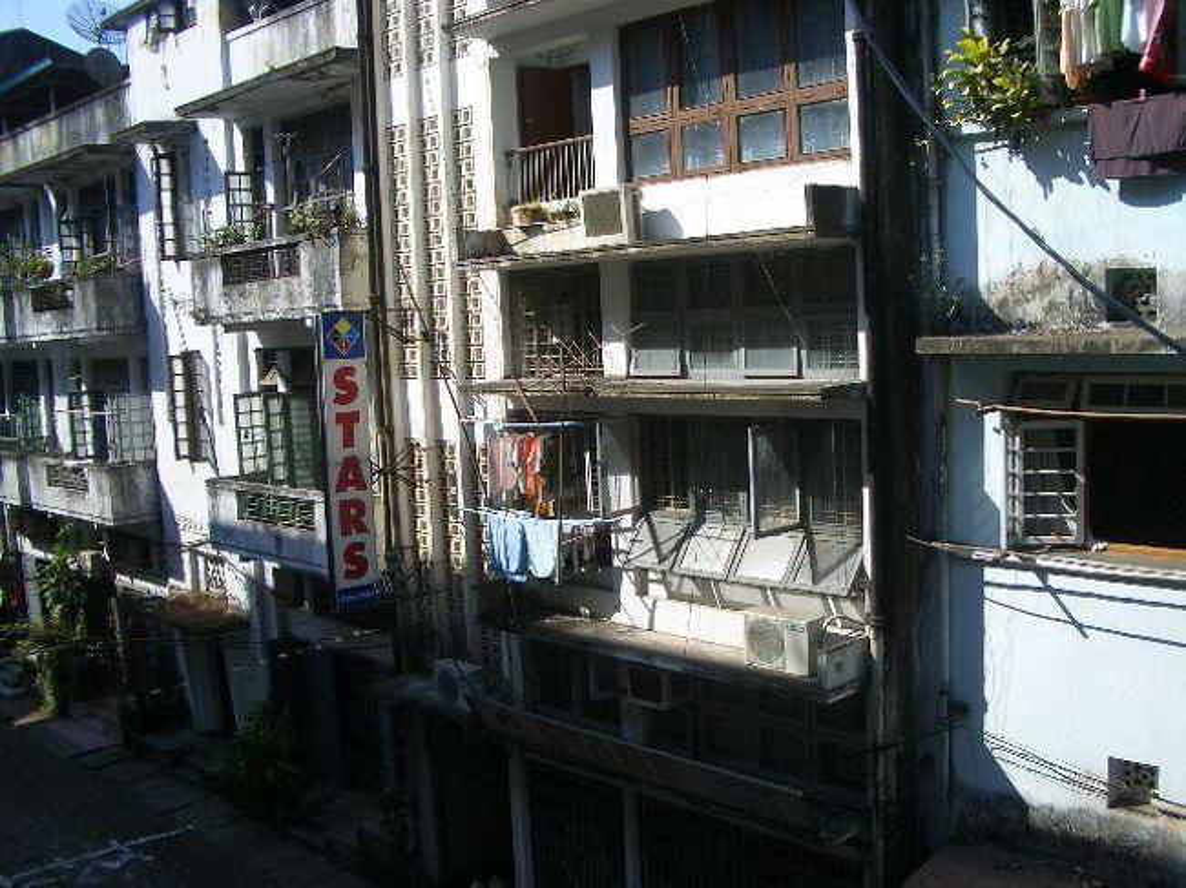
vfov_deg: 40.7
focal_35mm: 35
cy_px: 444
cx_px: 593
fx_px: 1199
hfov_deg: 52.6
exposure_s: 1/400
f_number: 4.3
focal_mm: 5.8
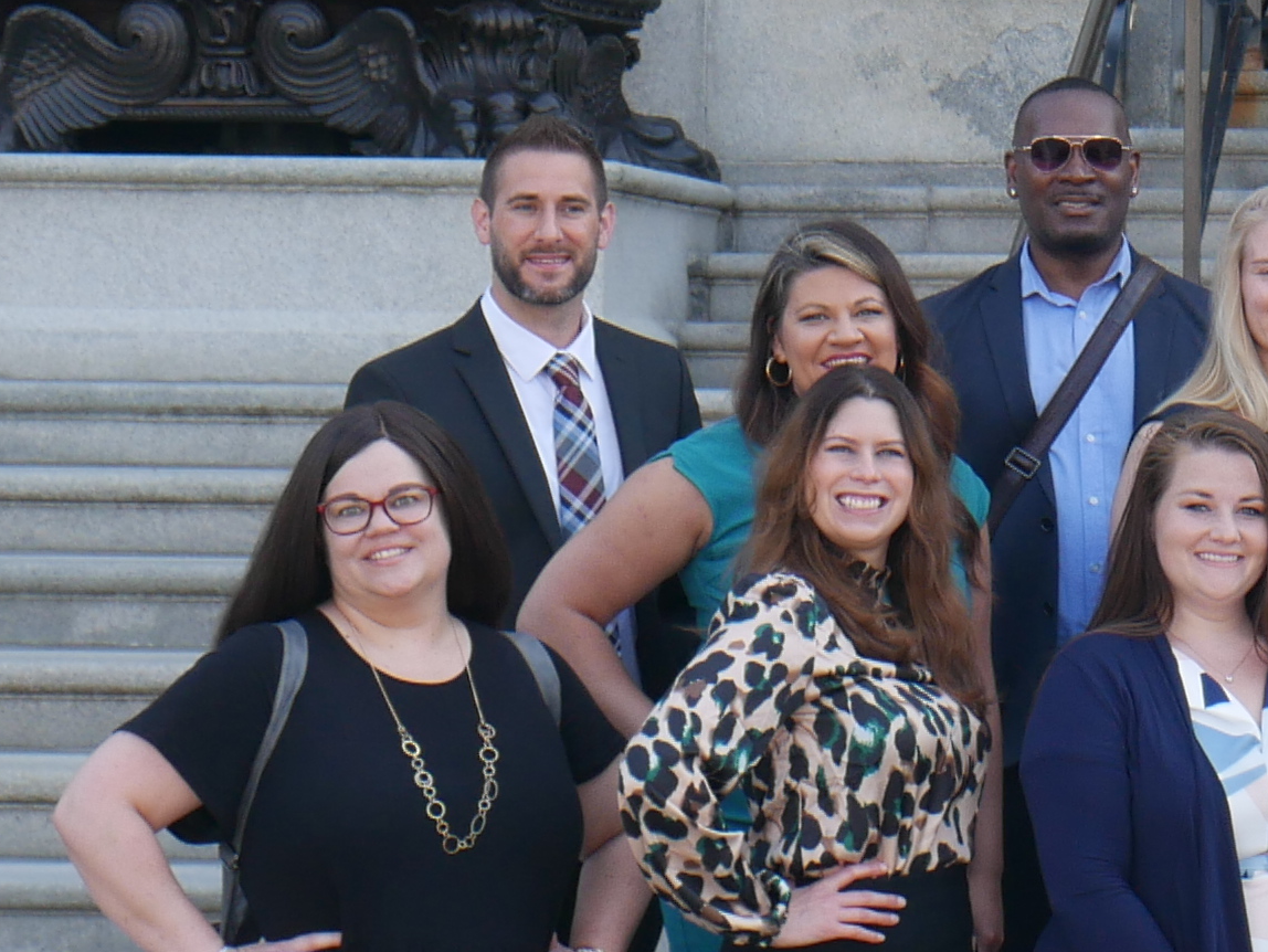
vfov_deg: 8.0
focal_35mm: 184
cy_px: 82
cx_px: 1866
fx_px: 6743
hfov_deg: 10.4
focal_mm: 23
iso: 200
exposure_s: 1/100
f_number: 6.3
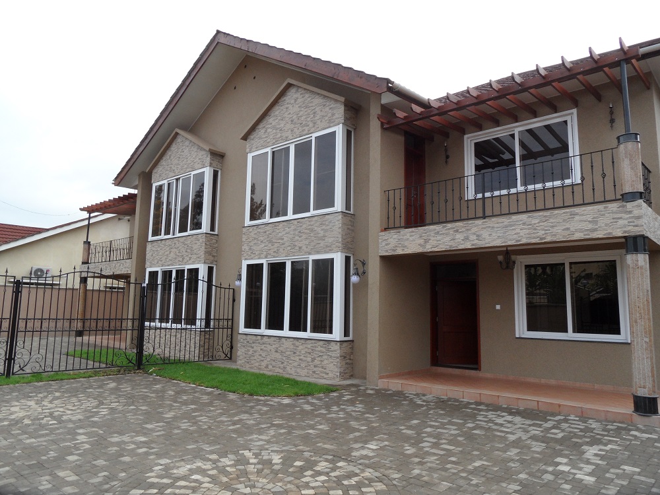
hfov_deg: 71.6
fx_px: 458
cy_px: 248
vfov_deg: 56.8
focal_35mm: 24
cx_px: 330
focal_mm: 3.9
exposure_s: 1/350
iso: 80
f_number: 4.6
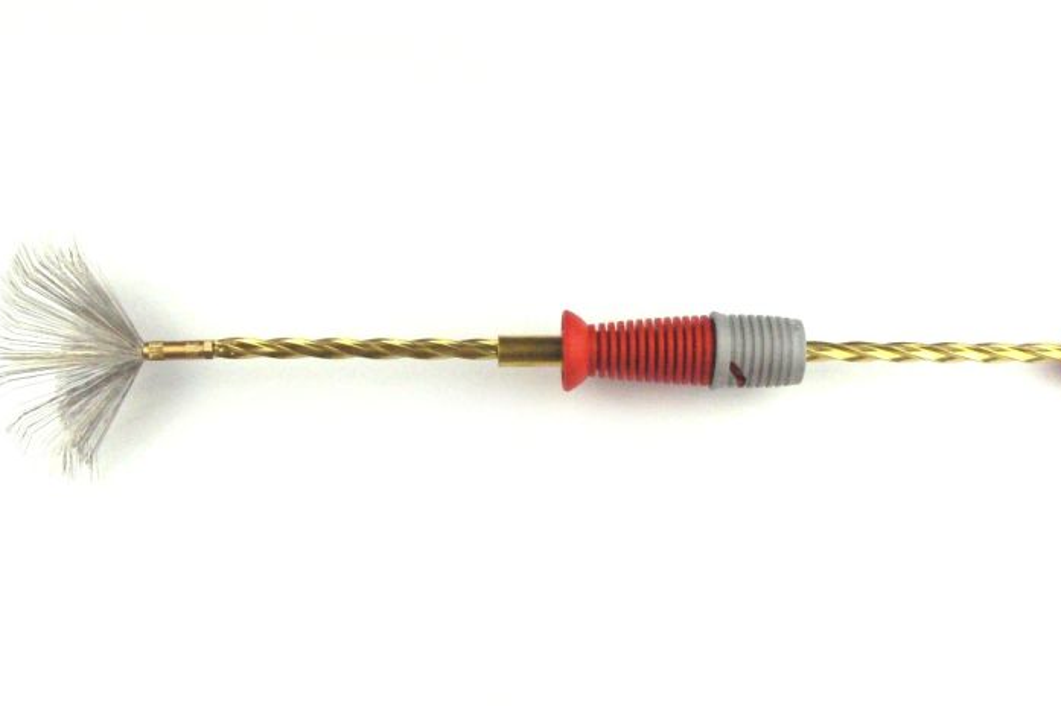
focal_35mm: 43
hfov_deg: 45.4
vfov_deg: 31.2
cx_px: 585
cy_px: 370
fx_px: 1267
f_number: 6.3
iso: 400
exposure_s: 1/400
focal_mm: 6
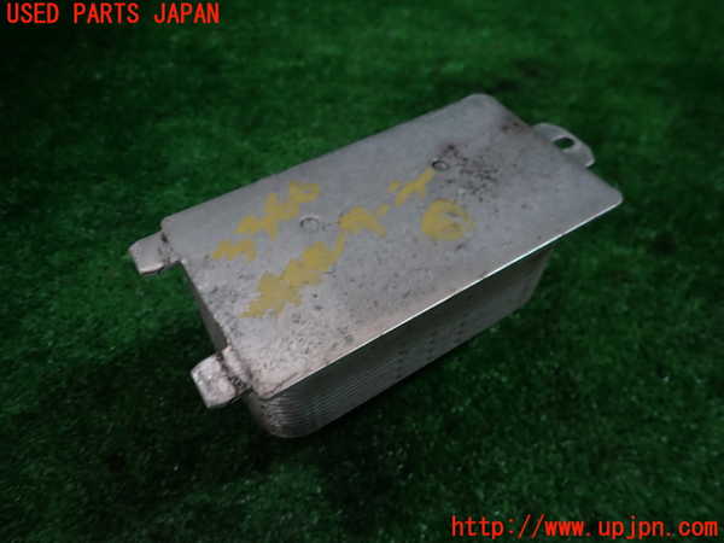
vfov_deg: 54.9
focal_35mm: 25
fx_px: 523
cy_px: 272
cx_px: 362
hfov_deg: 69.4
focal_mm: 4.5
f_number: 2
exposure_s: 1/60
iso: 100
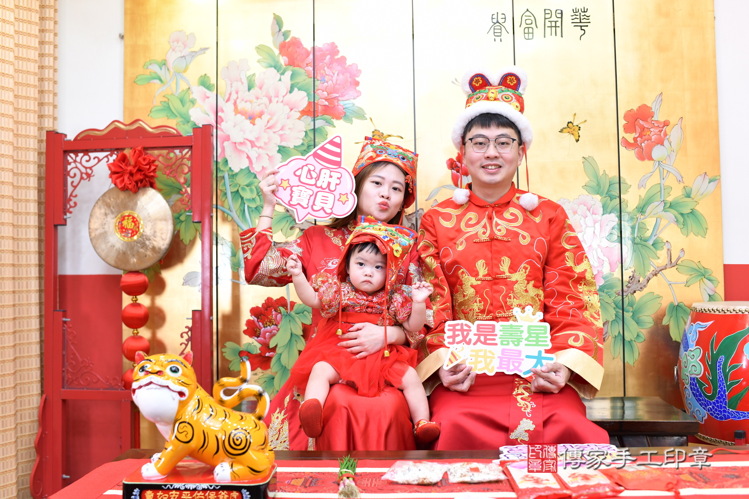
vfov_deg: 37.9
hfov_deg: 54.4
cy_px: 250
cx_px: 374
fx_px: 728
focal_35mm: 35
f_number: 4.5
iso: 1000
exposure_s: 1/200
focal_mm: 35
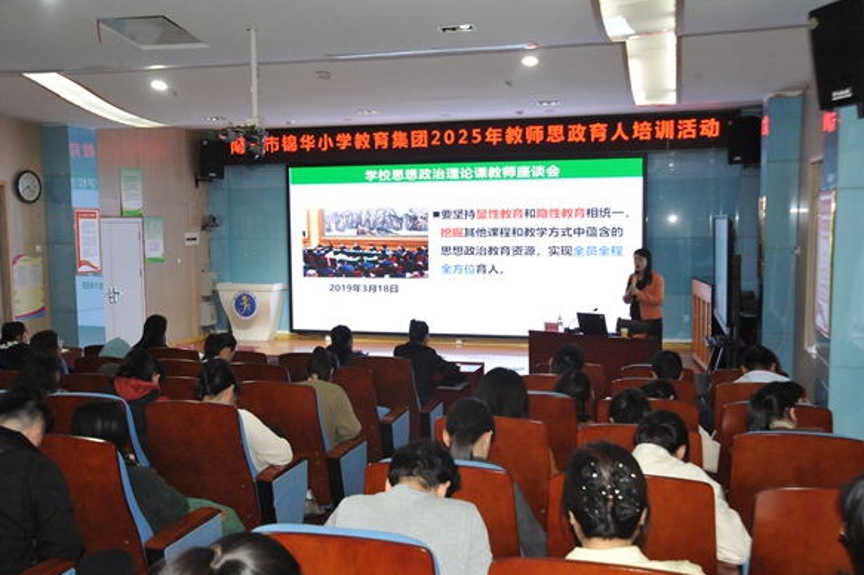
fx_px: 839
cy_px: 293
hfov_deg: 54.5
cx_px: 428
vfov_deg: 37.8
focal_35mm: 35
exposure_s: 1/250
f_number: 7.1
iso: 6400
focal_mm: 34
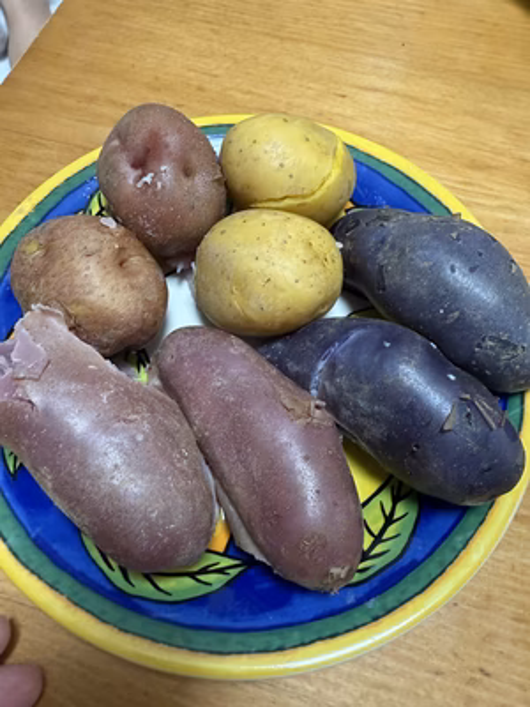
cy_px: 354
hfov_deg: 56.8
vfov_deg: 71.6
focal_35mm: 24
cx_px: 265
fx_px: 490
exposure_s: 1/60
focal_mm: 2.22
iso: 400
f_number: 2.2
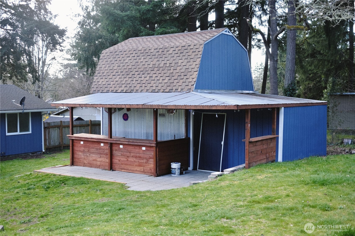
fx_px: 404
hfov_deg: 47.4
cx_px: 178
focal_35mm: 41
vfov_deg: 32.6
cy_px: 118
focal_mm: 27
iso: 160
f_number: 2.8
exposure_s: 1/140
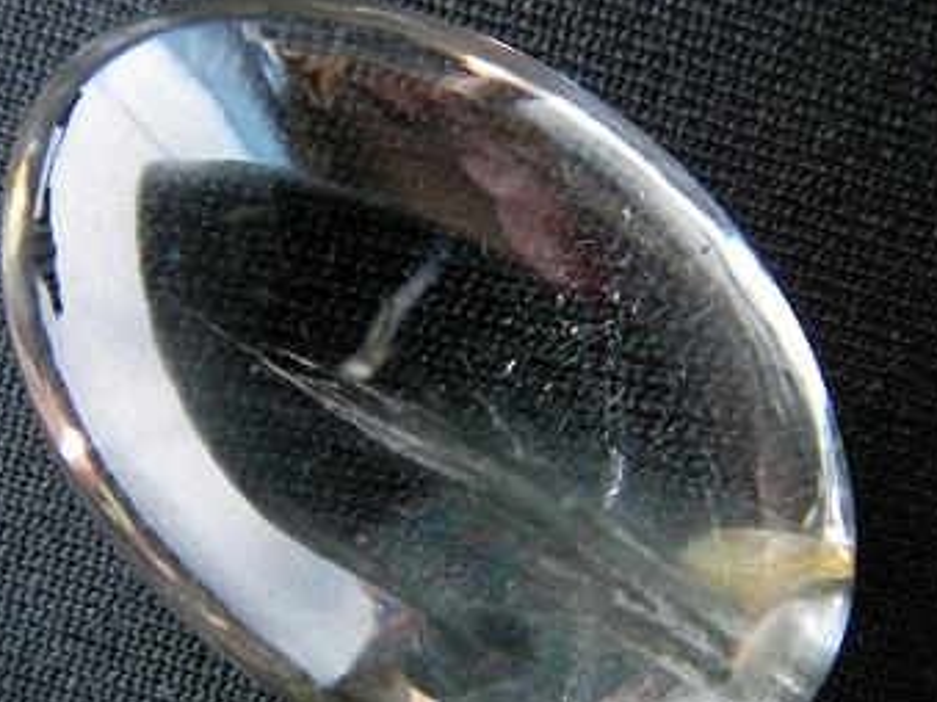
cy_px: 391
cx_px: 437
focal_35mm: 46
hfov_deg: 41.2
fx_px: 1245
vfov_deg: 31.5
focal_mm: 6.3
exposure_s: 1/2.7
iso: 100
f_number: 3.3
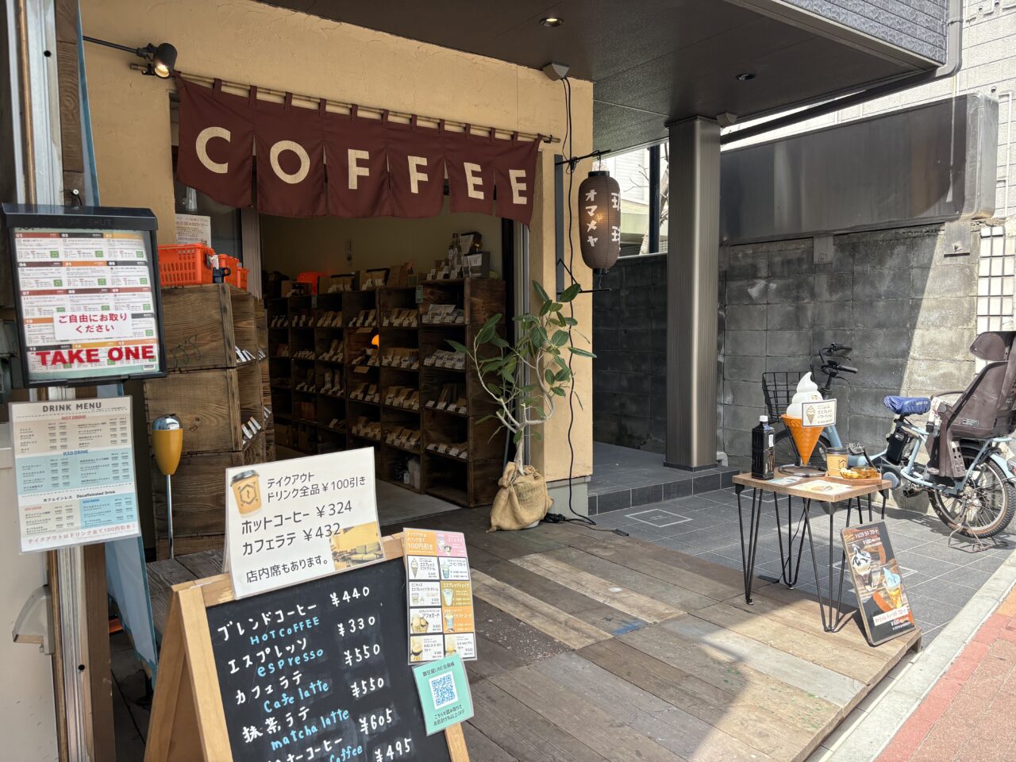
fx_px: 763
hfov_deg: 67.3
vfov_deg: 53.1
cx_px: 508
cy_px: 381
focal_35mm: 26
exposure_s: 1/629
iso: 64
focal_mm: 5.96
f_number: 1.6
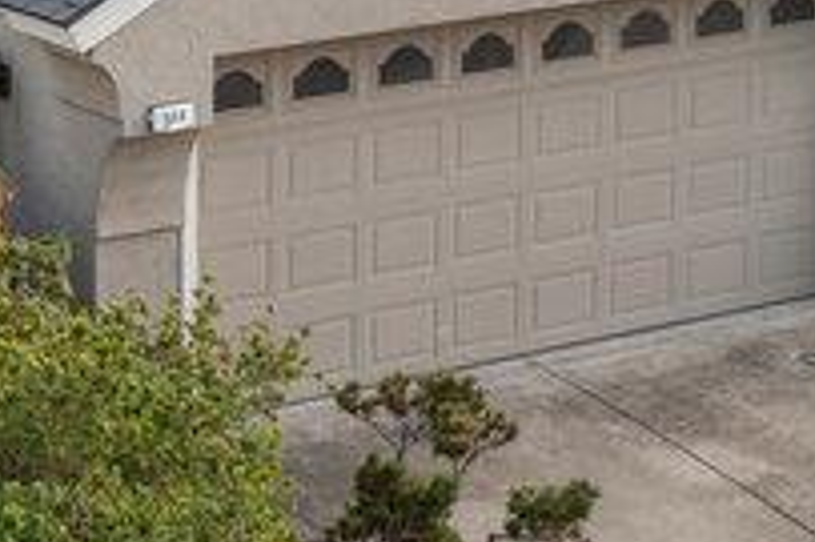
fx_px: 3122
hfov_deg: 14.4
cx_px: -153
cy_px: -305
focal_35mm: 138
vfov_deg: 9.6
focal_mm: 10.26
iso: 100
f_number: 5
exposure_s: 1/320
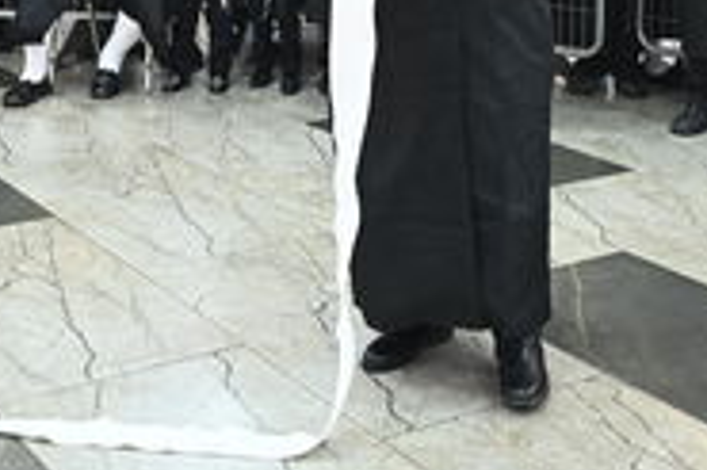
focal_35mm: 78
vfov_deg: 17.0
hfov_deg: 25.9
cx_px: 459
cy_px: -31
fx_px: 1530
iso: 2500
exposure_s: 1/200
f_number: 3.5
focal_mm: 36
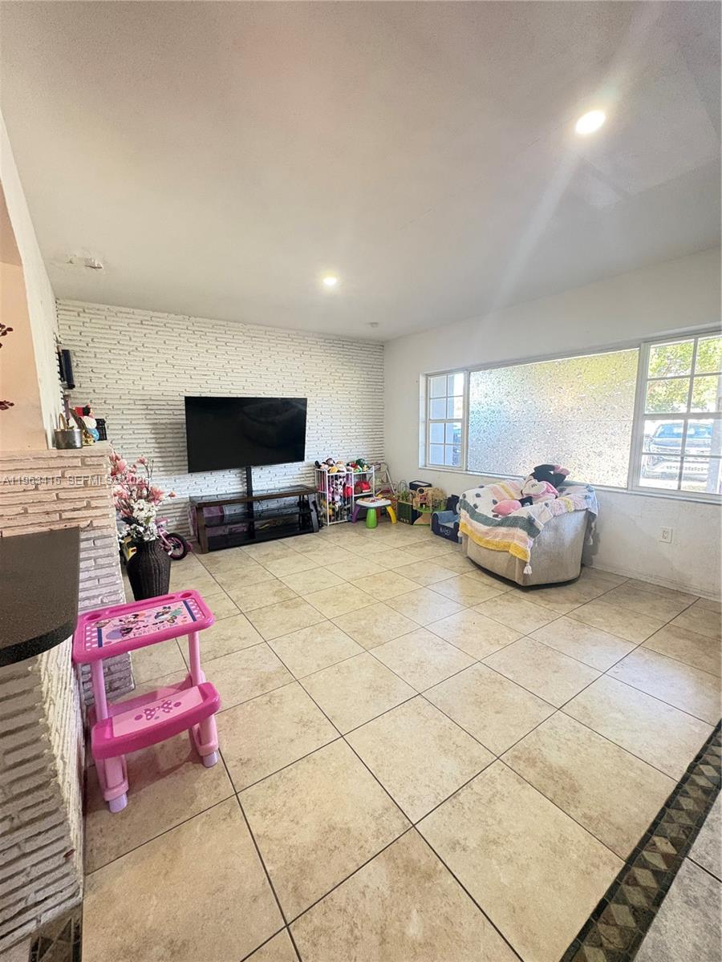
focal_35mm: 14
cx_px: 361
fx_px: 389
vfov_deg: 102.1
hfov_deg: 85.7
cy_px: 481
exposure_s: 1/60
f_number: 2.2
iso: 500
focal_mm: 2.22
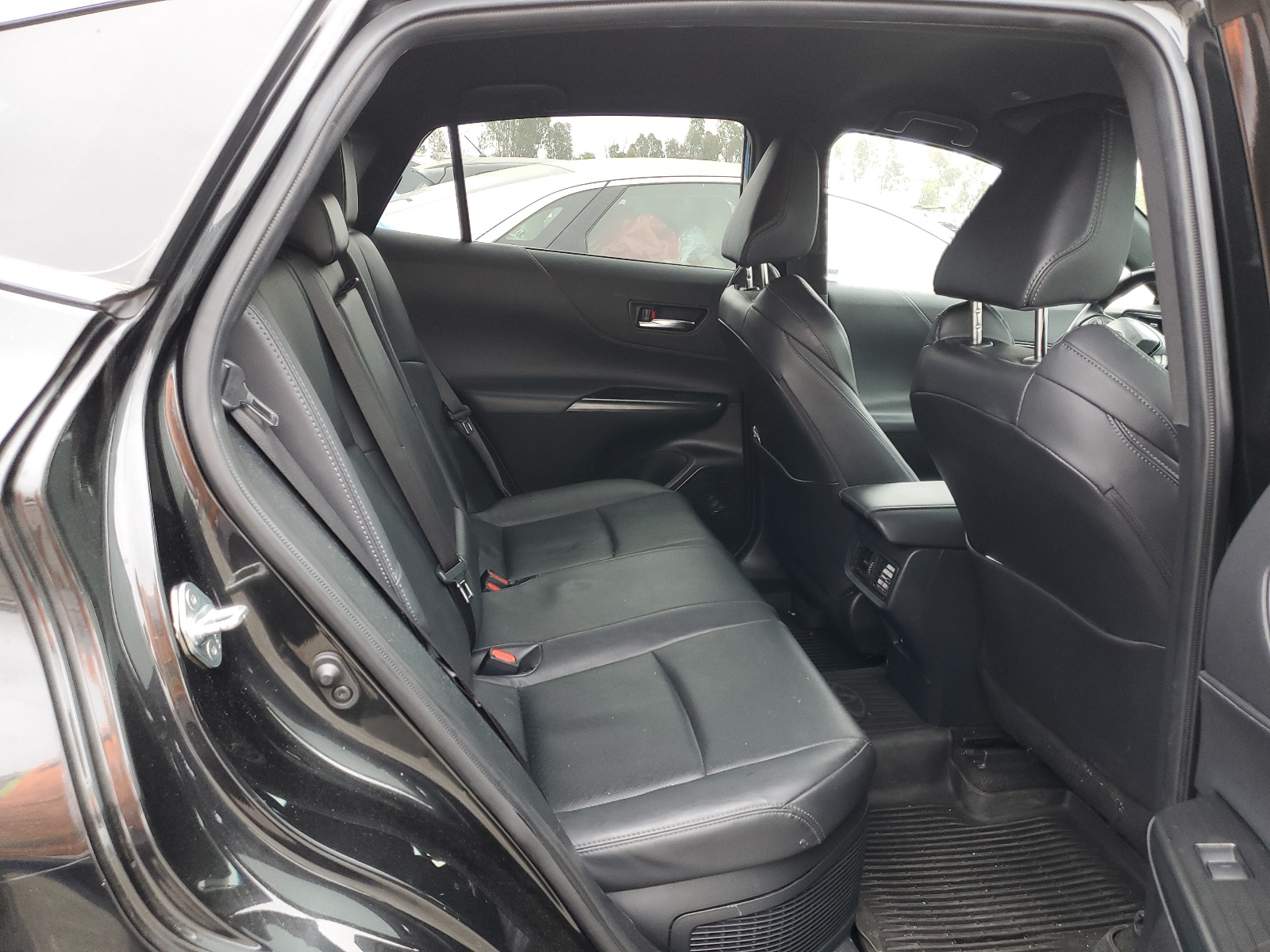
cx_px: 635
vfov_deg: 53.1
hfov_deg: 67.3
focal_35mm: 26
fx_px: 954
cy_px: 476
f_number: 1.5
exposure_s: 1/60.2
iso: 87
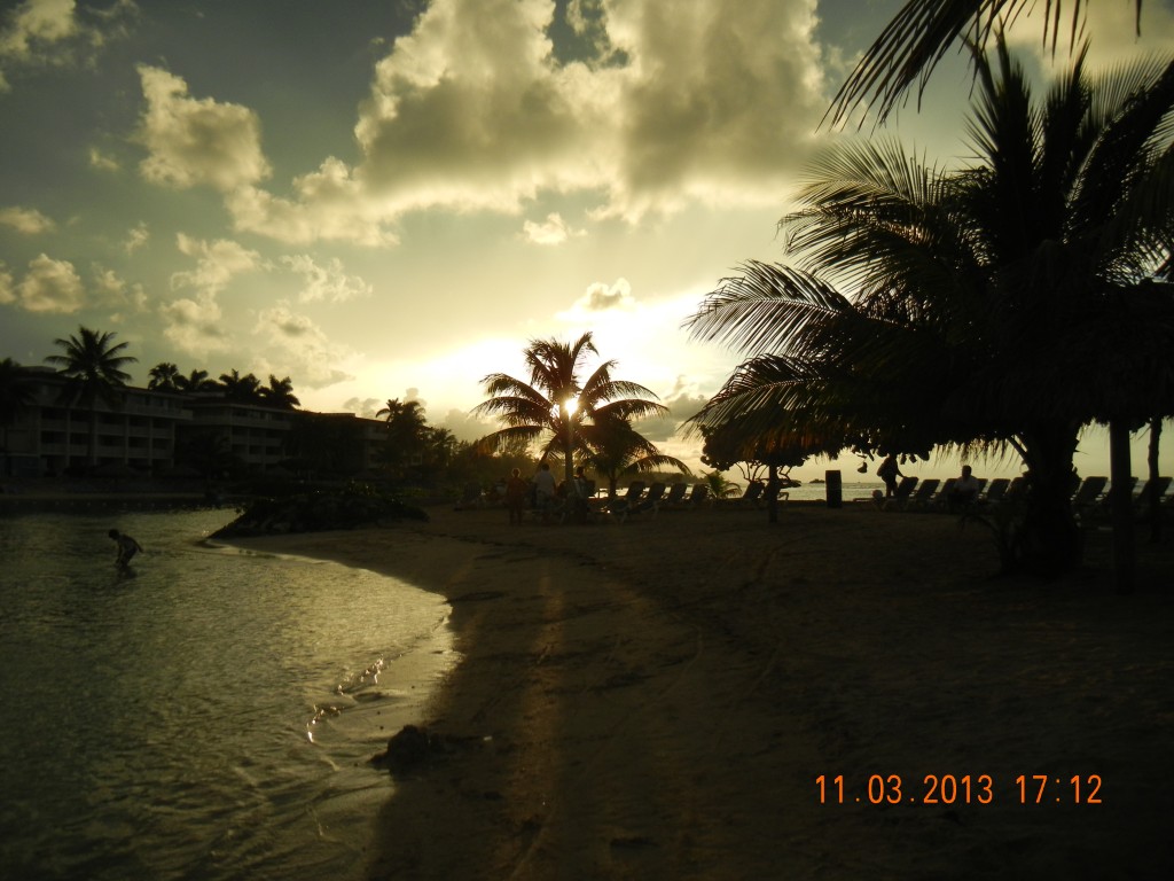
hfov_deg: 60.0
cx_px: 587
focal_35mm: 30
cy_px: 440
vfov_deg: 46.8
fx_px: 1017
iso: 160
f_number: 7
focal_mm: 5.4
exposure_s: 1/410
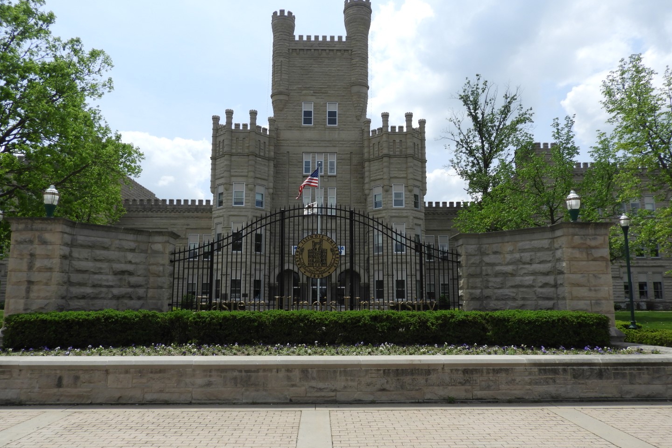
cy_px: 235
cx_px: 336
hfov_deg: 71.5
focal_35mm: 25
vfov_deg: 51.3
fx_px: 467
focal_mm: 4.3
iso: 100
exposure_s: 1/1600
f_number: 3.3
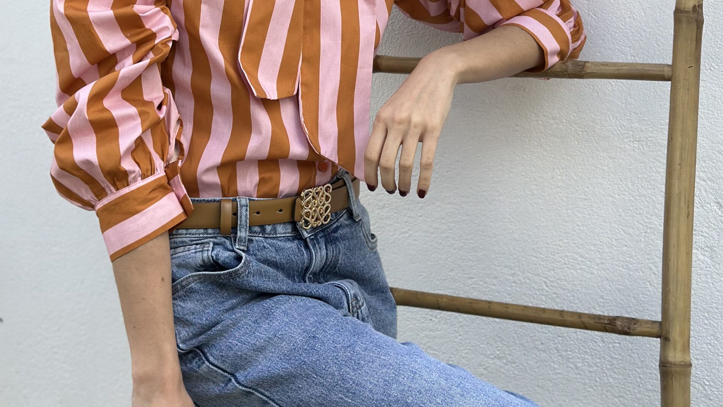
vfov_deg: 16.8
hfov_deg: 30.1
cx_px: 361
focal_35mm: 70
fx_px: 1342
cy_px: -8
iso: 80
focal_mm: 6.86
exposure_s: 1/541
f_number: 1.78
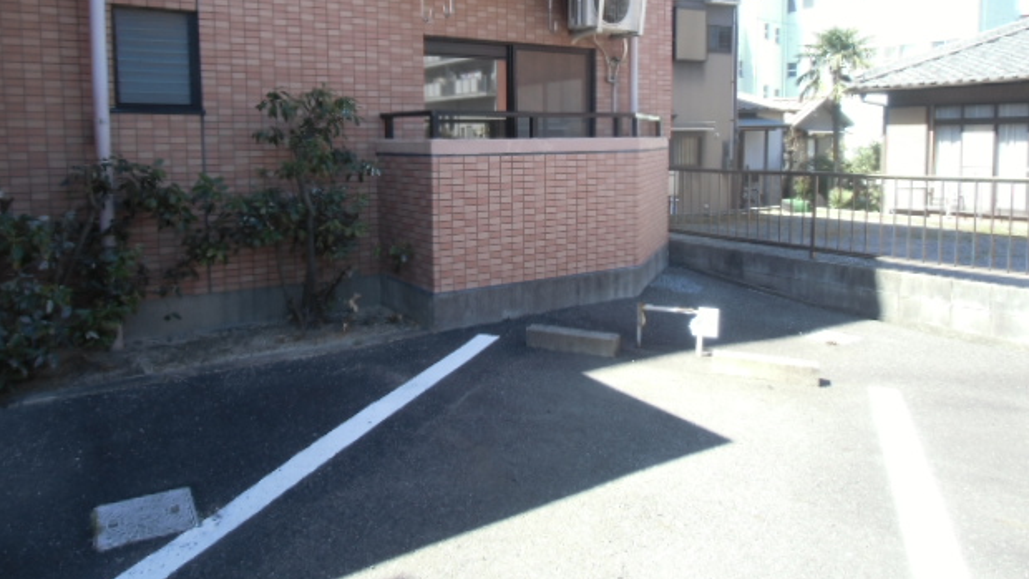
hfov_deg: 69.8
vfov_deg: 42.6
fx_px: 737
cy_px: 216
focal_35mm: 27
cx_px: 524
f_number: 3
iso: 64
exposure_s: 1/125
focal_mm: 4.24
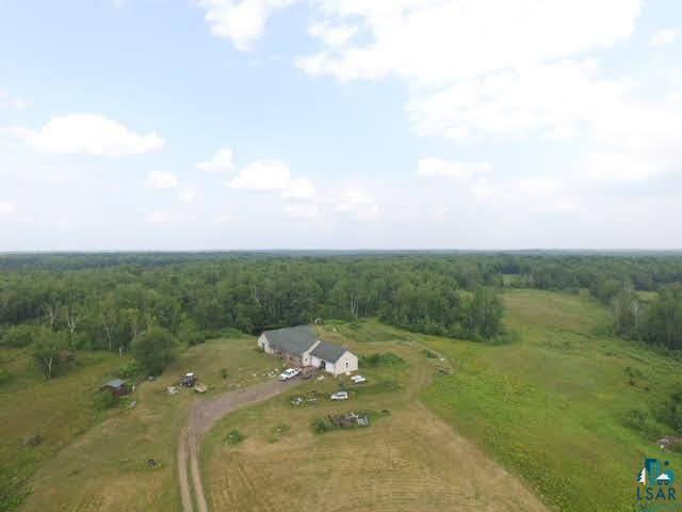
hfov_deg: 81.7
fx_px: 394
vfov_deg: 66.0
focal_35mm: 20
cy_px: 256
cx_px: 341
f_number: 2.8
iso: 100
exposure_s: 1/362
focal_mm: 3.61
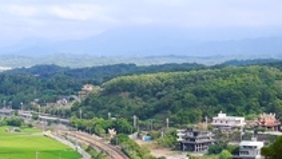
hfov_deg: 20.9
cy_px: 102
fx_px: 741
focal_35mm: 99
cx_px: 8
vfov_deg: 12.2
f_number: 4.5
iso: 160
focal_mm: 15
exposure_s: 1/640
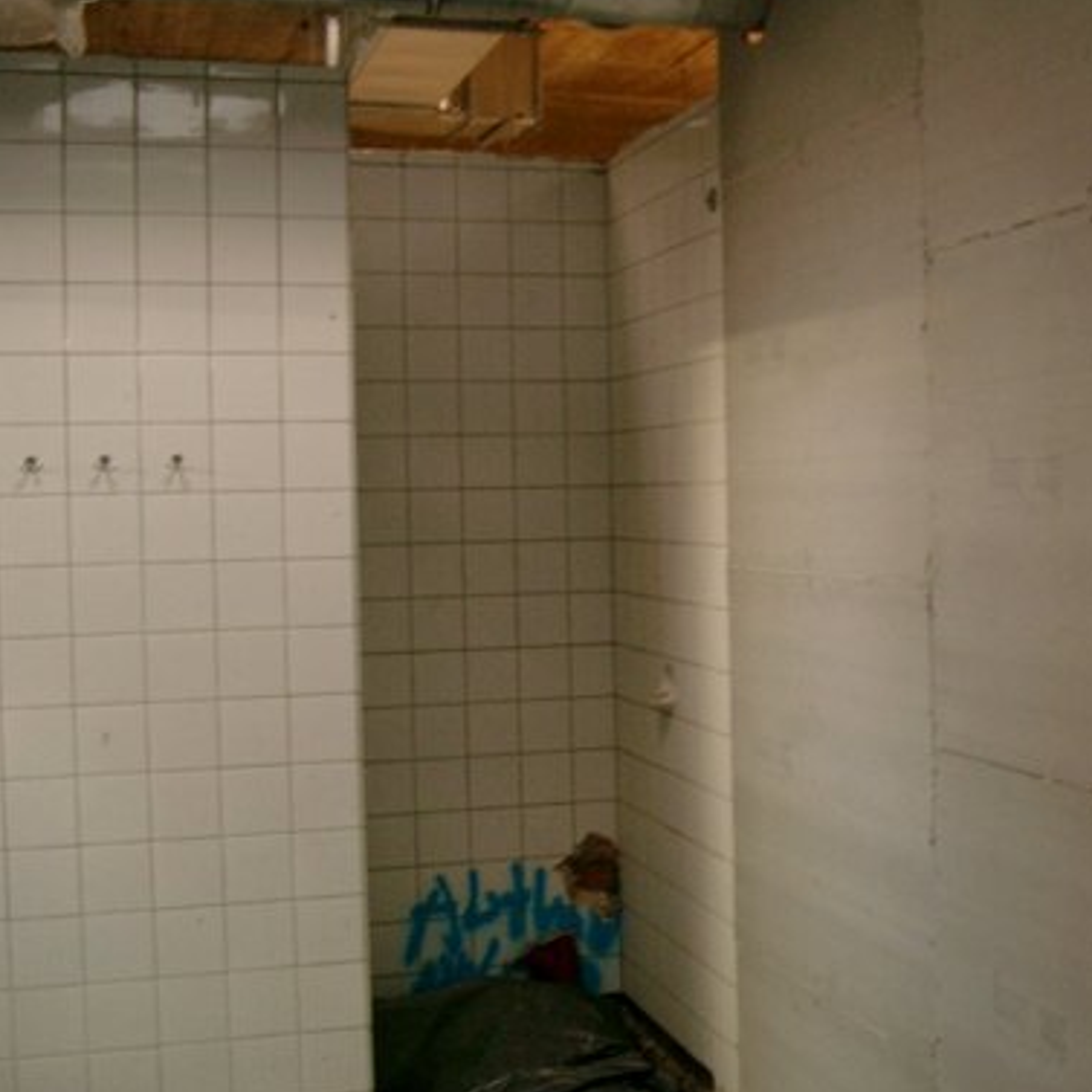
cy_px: 550
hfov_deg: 32.2
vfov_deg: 32.8
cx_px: 820
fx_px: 1856
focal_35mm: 52
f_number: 2.6
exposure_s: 1/13
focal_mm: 7.6
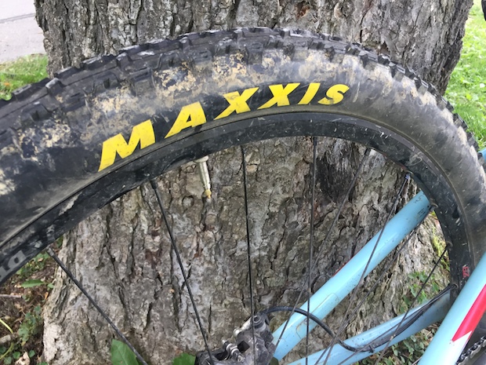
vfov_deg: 48.2
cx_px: 243
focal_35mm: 29
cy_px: 182
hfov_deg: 61.7
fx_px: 407
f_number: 2.2
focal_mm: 4.15
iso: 40
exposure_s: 1/40
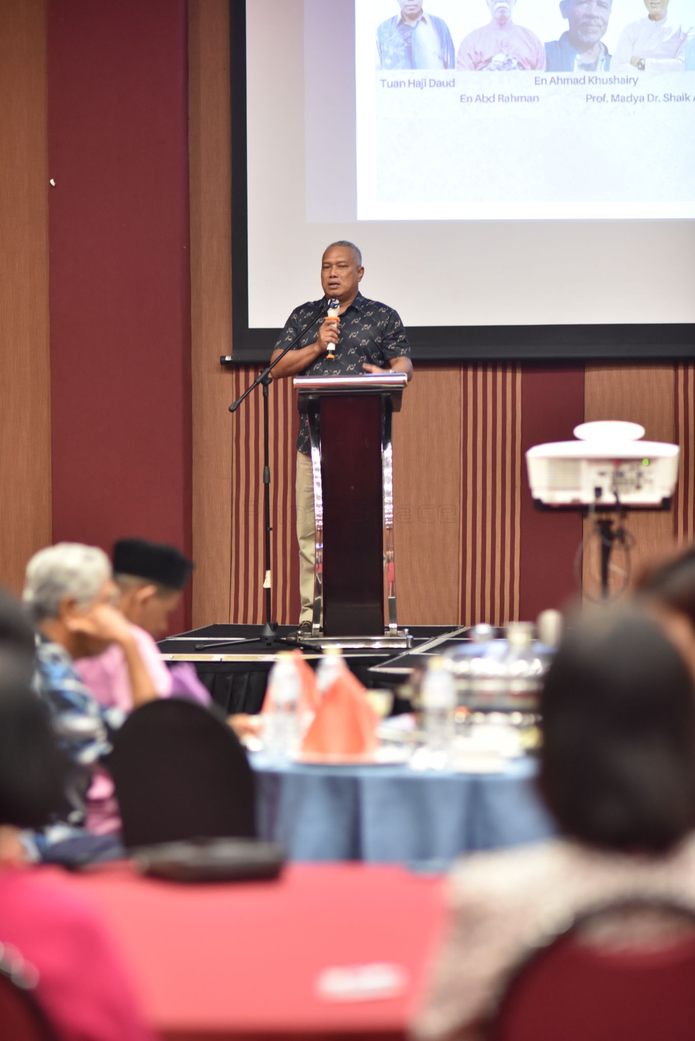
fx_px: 3906
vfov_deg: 15.2
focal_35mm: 135
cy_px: 520
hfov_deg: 10.2
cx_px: 348
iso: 2000
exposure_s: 1/100
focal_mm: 135
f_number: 2.8
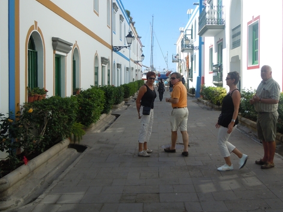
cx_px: 163
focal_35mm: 38
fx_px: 311
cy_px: 87
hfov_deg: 48.8
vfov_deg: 37.6
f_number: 3.5
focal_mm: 5.4
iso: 100
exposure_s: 1/800
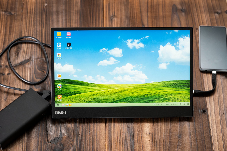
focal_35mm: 90
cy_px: 76
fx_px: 568
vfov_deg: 15.2
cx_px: 114
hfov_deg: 22.6
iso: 400
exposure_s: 1/50
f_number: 6.3
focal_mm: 90
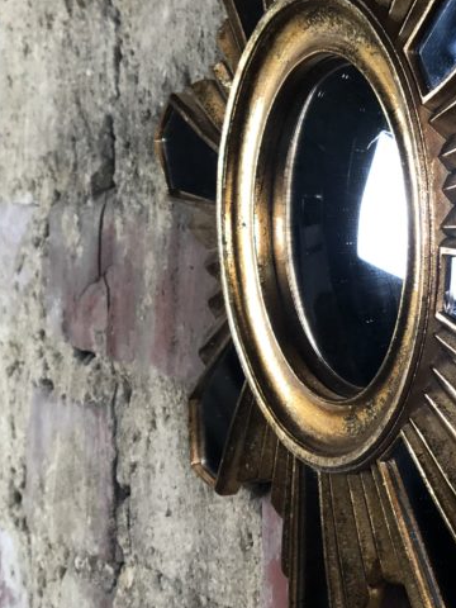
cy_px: 234
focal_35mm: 111
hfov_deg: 13.2
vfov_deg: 17.7
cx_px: 418
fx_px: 1950
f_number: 2.4
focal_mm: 6
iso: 100
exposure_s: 1/50
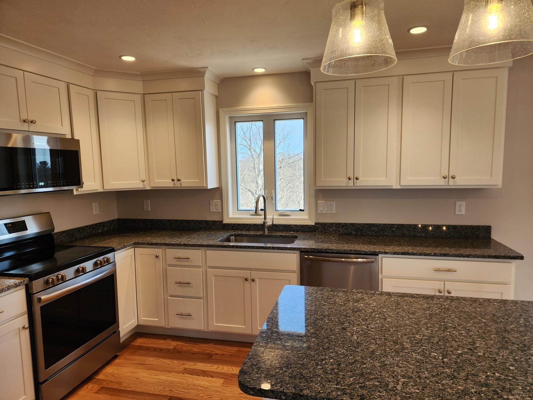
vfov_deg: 58.9
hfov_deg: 73.9
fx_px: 354
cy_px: 200
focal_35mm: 23
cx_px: 266
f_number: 1.8
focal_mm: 5.4
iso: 50
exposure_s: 1/180
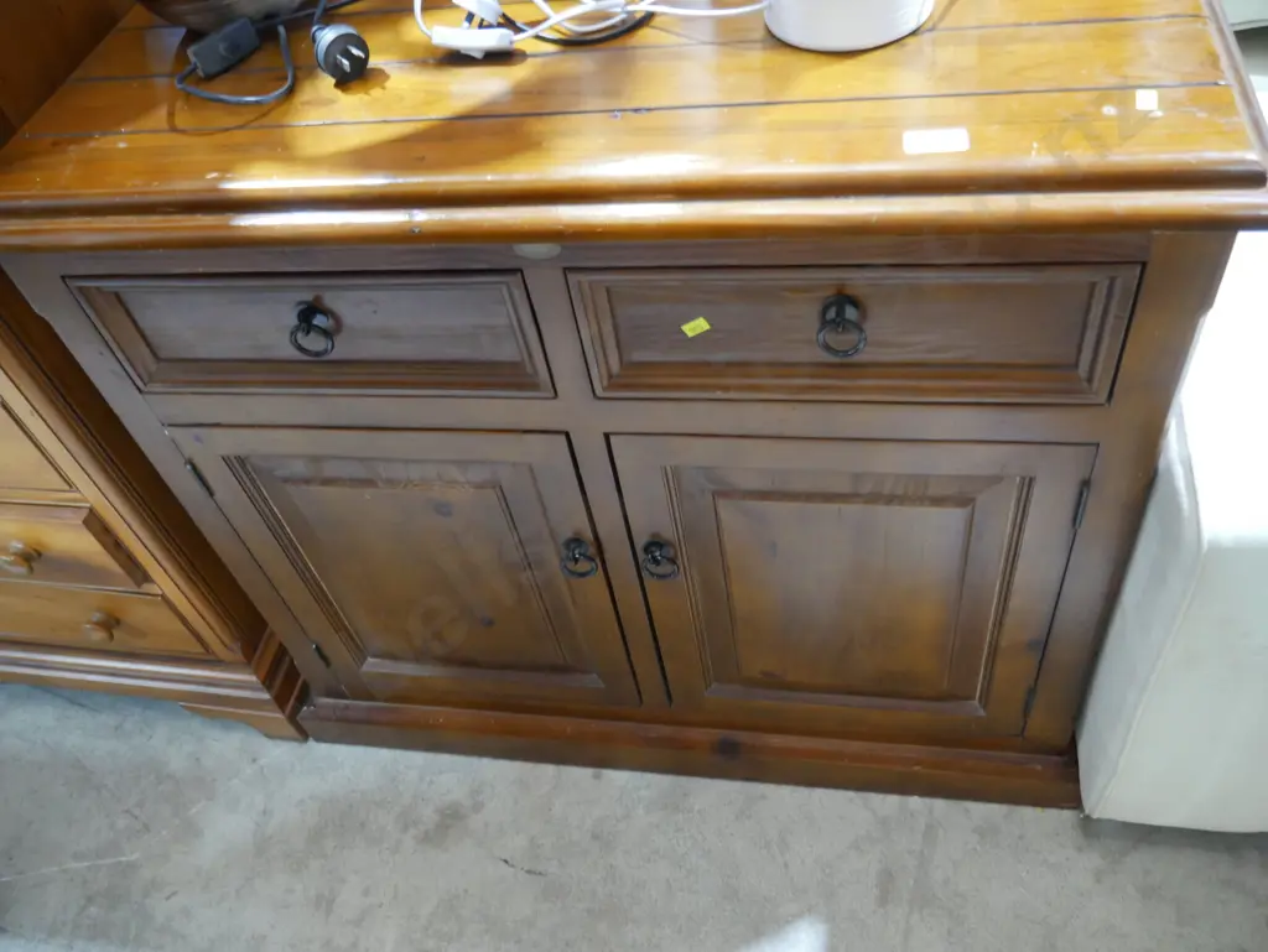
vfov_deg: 49.8
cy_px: 476
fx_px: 1026
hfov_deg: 63.4
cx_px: 634
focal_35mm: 28
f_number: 3.5
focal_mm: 14
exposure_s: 1/60
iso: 2000
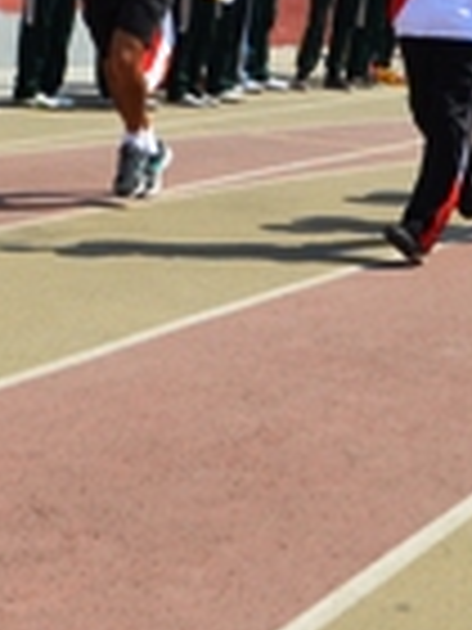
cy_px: -266
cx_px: 324
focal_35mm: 132
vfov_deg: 14.1
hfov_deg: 11.2
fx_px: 2400
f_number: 8
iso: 100
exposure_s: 1/250
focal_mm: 20
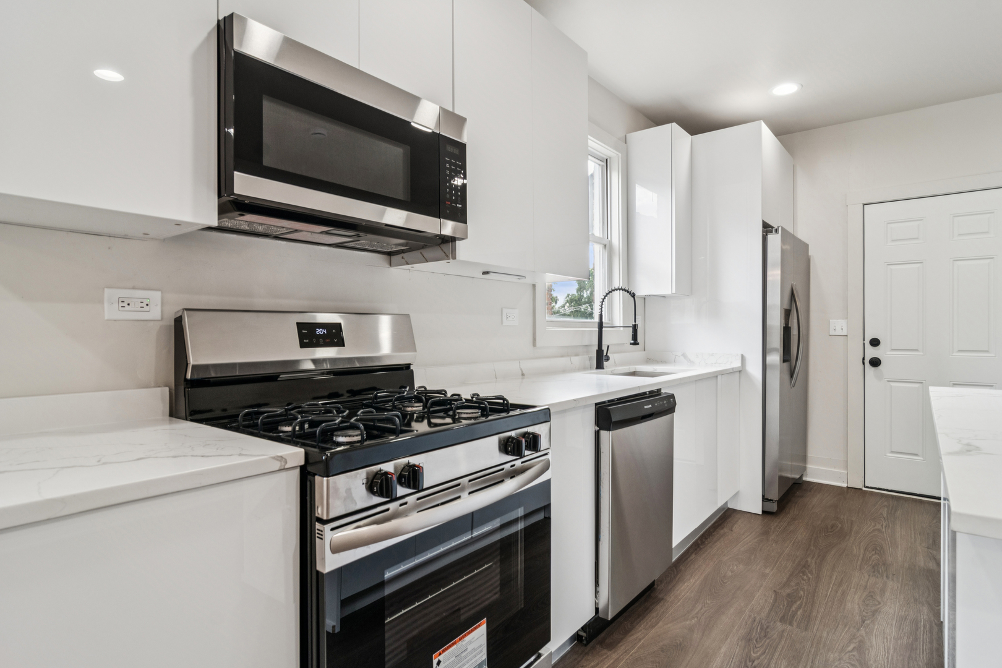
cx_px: 501
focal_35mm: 18
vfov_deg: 67.4
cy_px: 334
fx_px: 501
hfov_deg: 90.0
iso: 200
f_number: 8
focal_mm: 12
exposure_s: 1/25
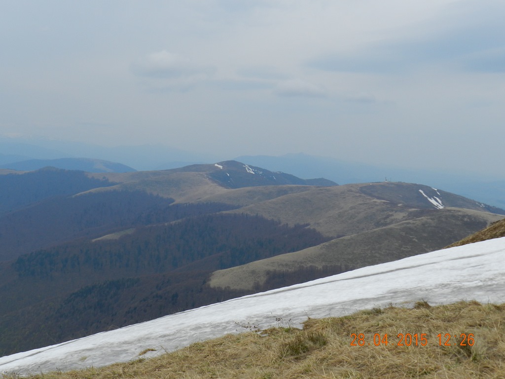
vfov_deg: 31.5
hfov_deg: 41.2
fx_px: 671
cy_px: 190
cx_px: 252
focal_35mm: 46
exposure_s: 1/800
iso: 160
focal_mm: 8.1
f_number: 5
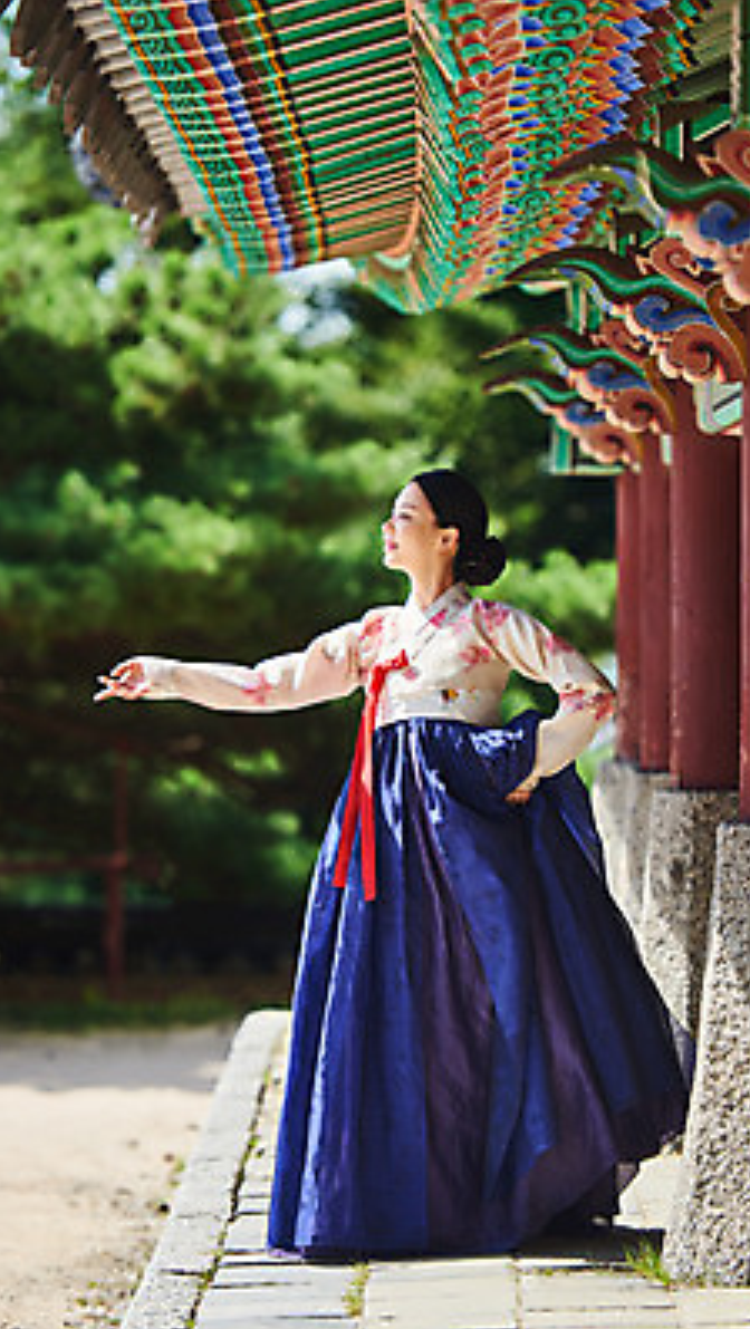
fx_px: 6137
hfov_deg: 7.0
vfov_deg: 12.4
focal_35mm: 174
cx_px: 360
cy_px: 663
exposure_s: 1/800
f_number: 2.8
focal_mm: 165
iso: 100
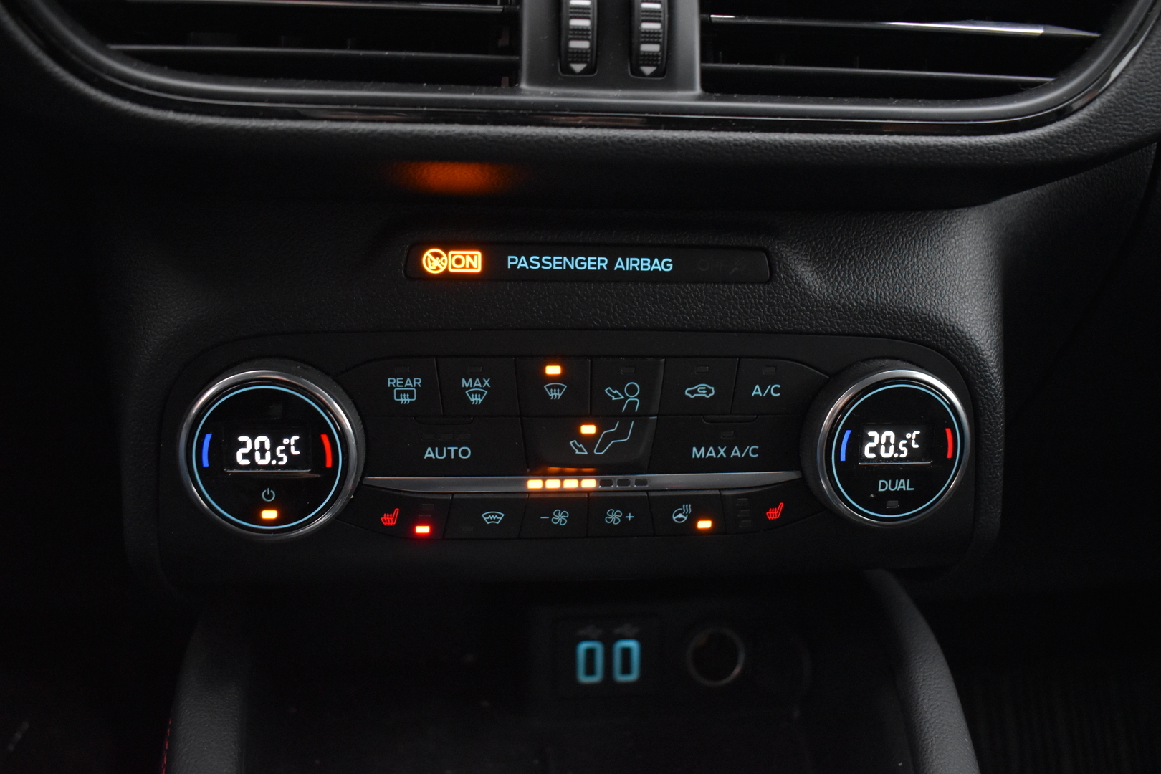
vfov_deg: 43.6
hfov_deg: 61.9
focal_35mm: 30
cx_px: 580
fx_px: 967
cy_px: 387
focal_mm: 20
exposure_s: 1/125
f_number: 4
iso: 2800
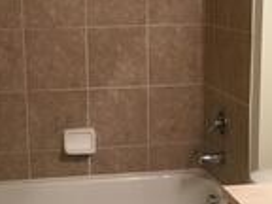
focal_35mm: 86
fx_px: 676
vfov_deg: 17.2
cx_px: 128
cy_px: 115
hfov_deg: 22.8
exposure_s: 1/30
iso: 100
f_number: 2.4
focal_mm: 3.3
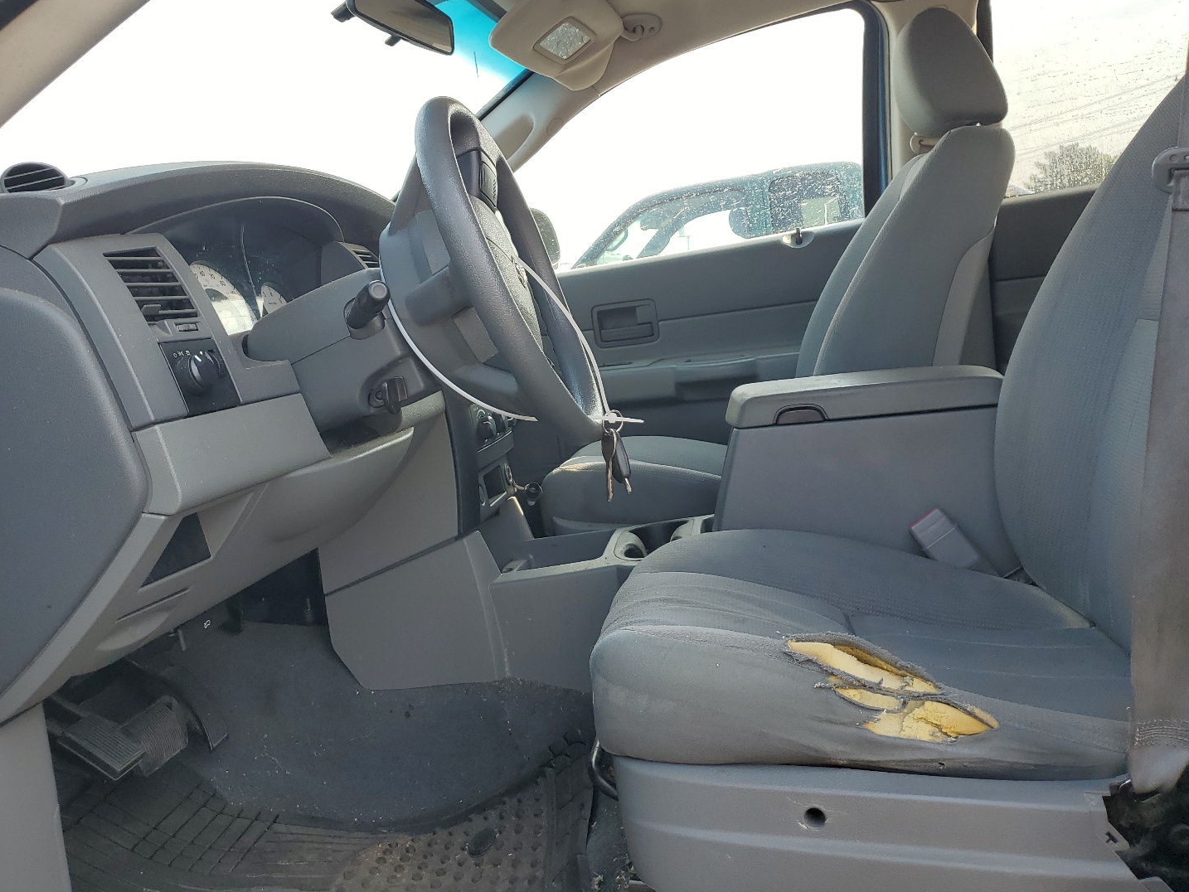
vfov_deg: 48.2
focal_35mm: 29
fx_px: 996
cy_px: 408
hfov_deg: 61.5
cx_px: 541
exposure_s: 1/476
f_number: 1.5
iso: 50
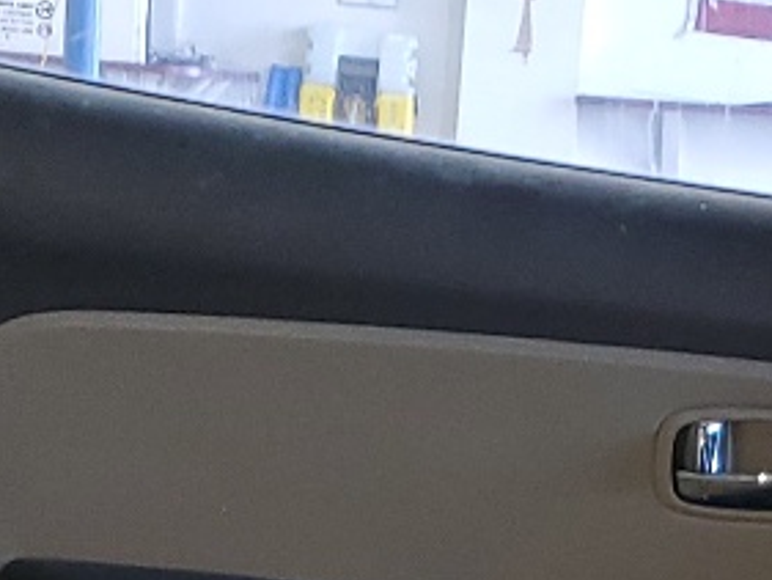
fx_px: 3302
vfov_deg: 9.6
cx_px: 651
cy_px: 965
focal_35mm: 148
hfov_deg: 13.3
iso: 104
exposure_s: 1/30
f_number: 1.5
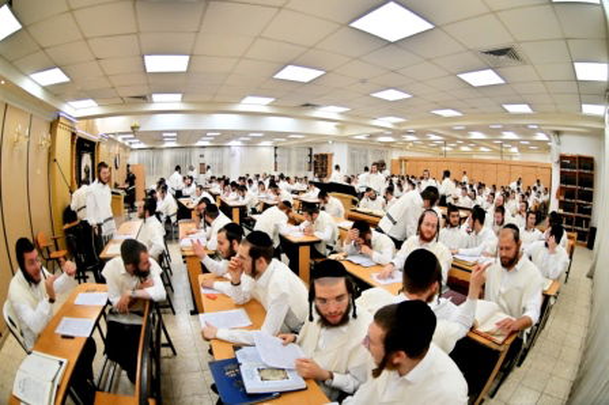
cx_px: 304
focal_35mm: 15
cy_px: 202
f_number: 2.8
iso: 400
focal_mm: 10.5
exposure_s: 1/320
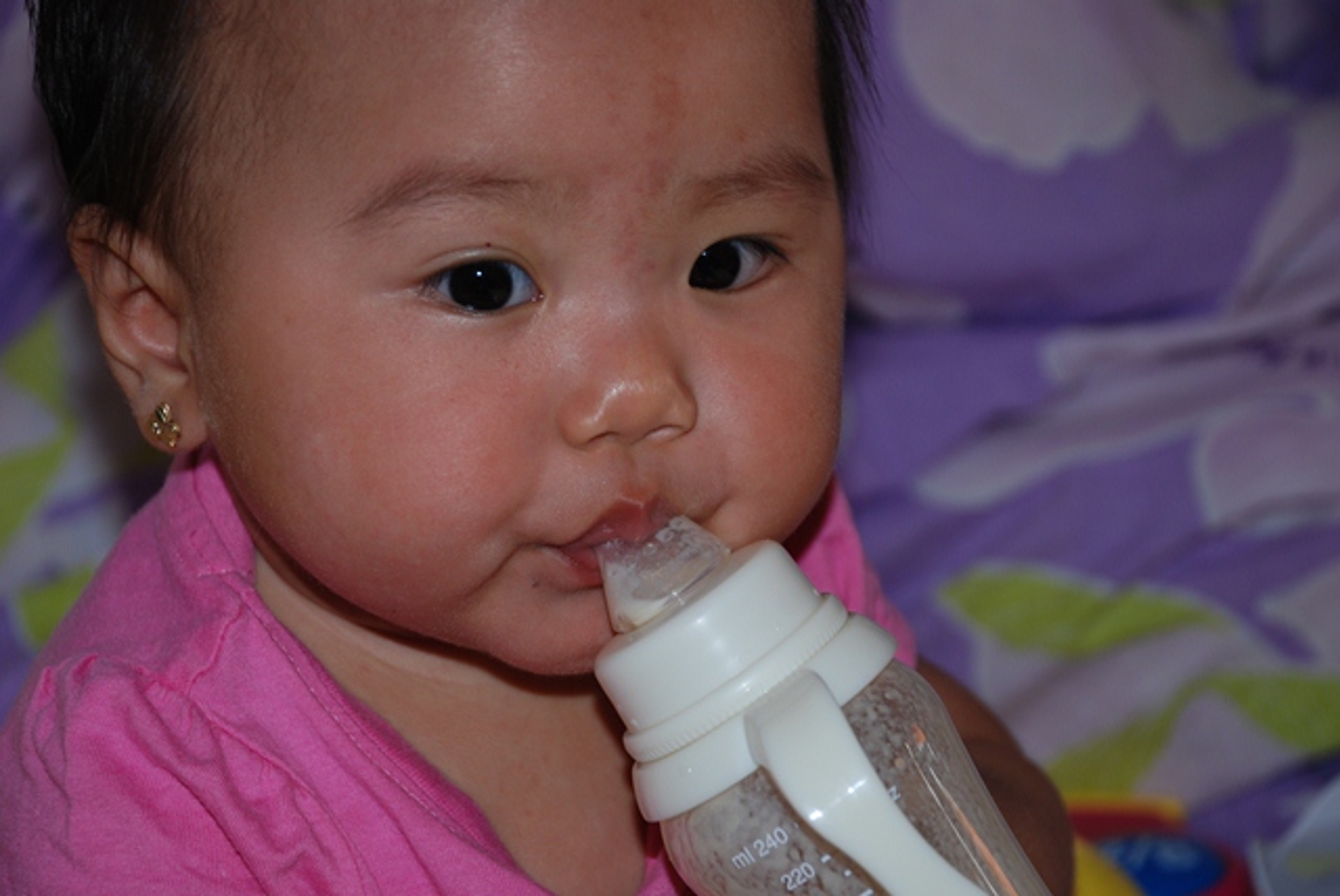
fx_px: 5029
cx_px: 670
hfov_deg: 15.2
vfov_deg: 10.2
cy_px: 448
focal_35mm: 135
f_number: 5.6
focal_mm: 90
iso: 200
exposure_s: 1/60
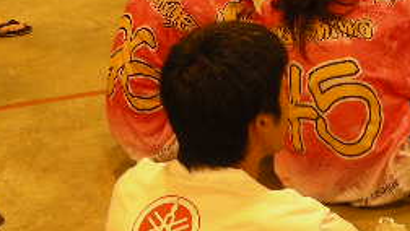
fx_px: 1142
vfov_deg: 11.5
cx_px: 241
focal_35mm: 105
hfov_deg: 20.3
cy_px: 158
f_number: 3.5
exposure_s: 1/30
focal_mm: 6.3
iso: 177
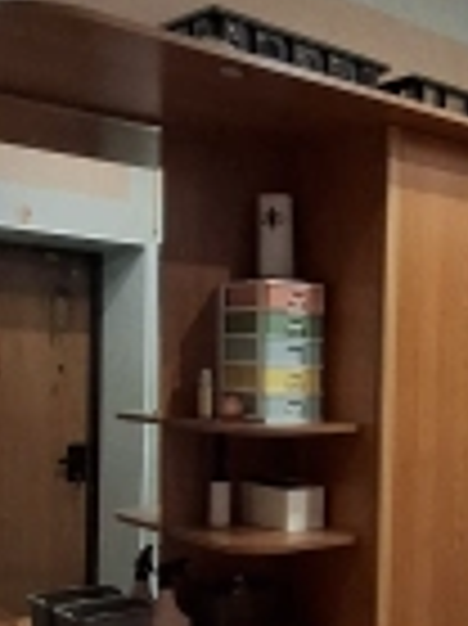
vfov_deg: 35.0
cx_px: 524
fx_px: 975
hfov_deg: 25.0
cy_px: 450
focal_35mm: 54
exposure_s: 1/33
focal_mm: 1.64
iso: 250
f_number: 2.2
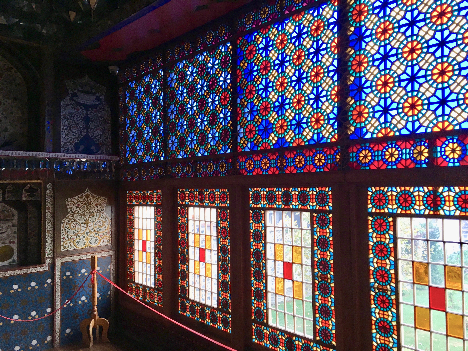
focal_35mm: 29
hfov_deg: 61.7
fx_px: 392
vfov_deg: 48.2
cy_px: 176
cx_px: 234
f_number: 2.2
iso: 40
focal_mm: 4.15
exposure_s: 1/33
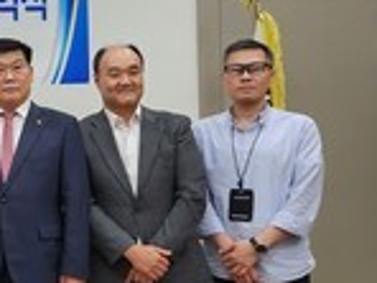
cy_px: 130
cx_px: -171
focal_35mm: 70
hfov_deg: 23.1
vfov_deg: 21.0
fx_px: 762
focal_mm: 5.4
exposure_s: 1/120
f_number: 1.8
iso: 100
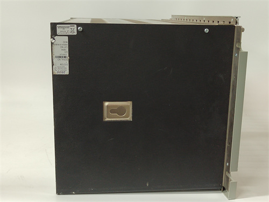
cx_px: 134
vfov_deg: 31.5
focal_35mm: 46
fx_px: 357
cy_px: 101
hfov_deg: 41.2
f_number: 1.9
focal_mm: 5.52
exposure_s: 1/50
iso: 1719
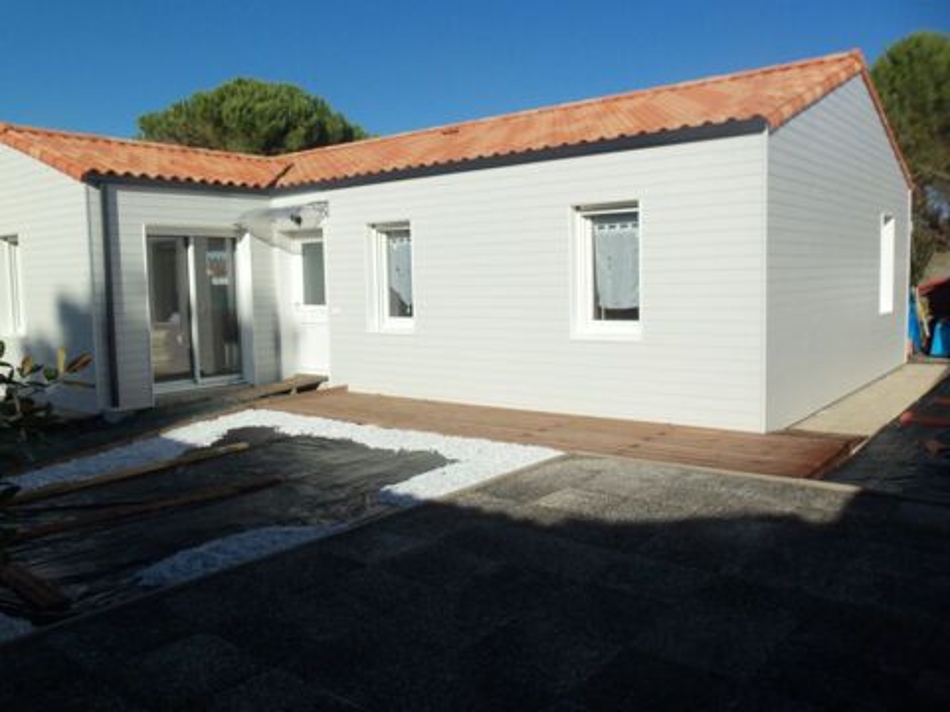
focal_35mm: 29
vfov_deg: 48.2
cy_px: 356
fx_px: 796
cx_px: 475
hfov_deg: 61.7
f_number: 8.6
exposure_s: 1/250
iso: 80
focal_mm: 5.2
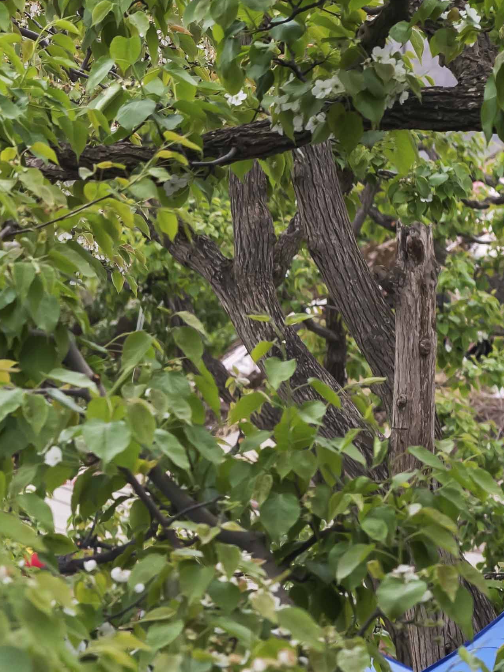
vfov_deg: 5.2
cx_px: -1003
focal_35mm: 377
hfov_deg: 3.8
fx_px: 7316
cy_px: 731
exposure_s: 1/320
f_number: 5
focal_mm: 85
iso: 640
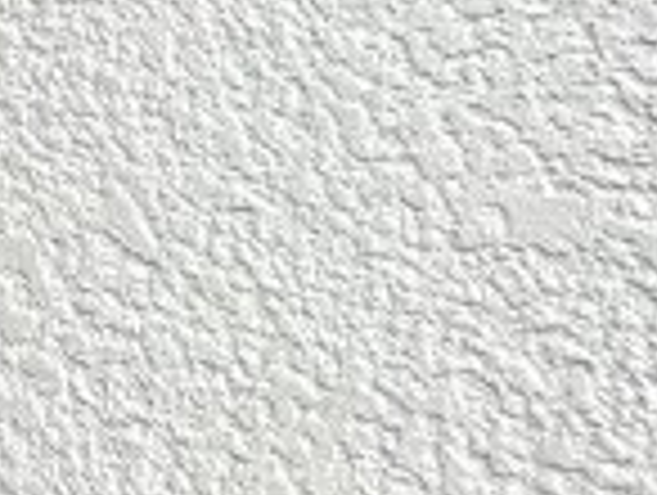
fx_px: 1863
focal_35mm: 98
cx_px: -1544
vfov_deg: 14.5
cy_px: -135
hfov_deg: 10.1
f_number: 2.2
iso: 40
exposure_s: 1/162
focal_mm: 2.22
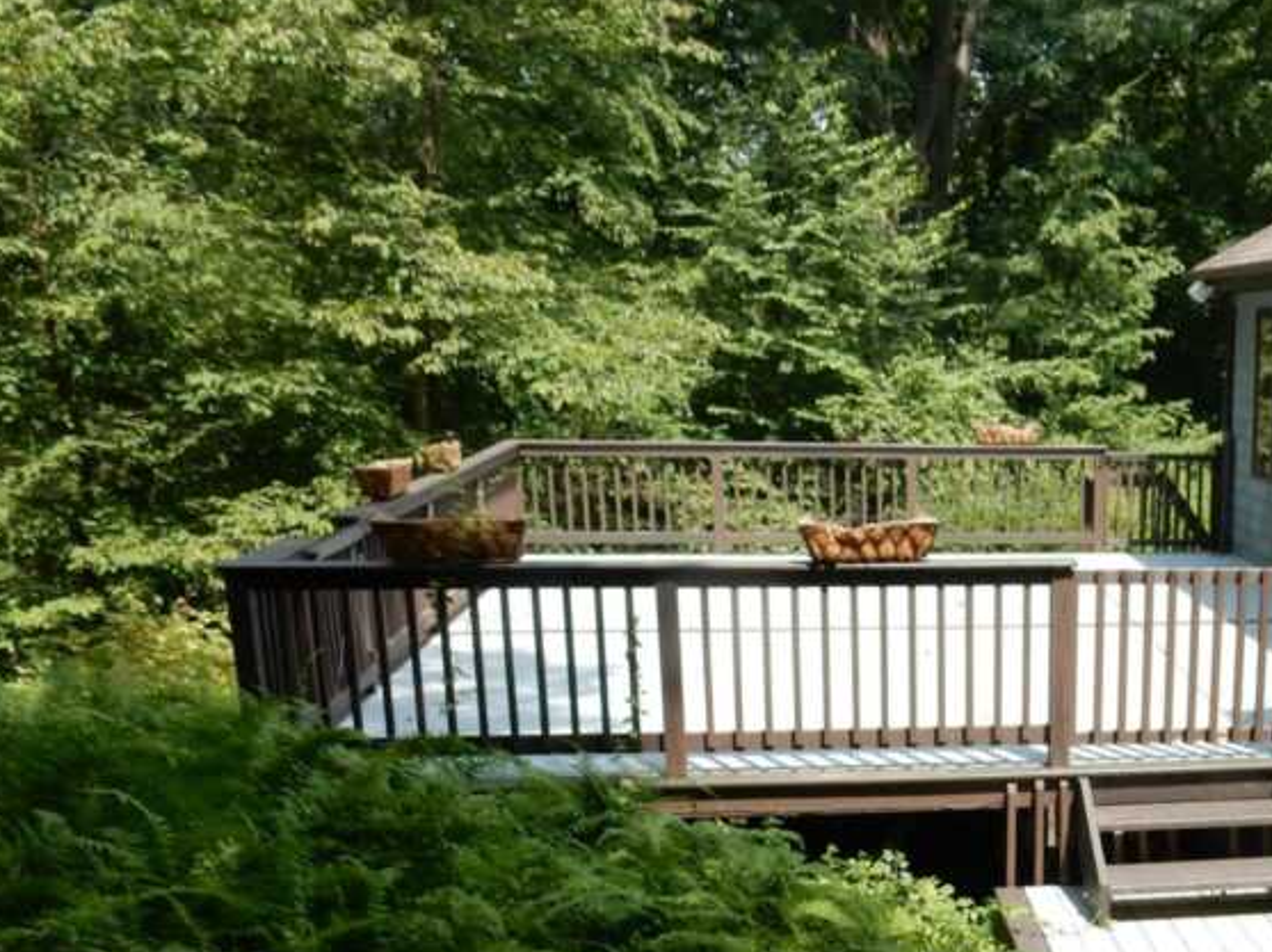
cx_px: 1117
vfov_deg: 30.3
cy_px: 831
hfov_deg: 38.7
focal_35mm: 46
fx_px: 1689
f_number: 3.7
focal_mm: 4.5
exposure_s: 1/400
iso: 125
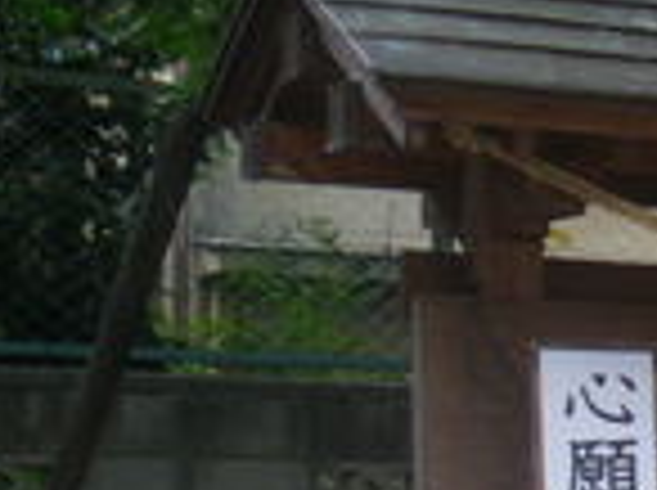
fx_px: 2804
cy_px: 773
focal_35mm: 148
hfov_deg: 11.9
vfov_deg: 9.7
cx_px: 1323
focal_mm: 6.3
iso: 160
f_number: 3.5
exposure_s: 1/50
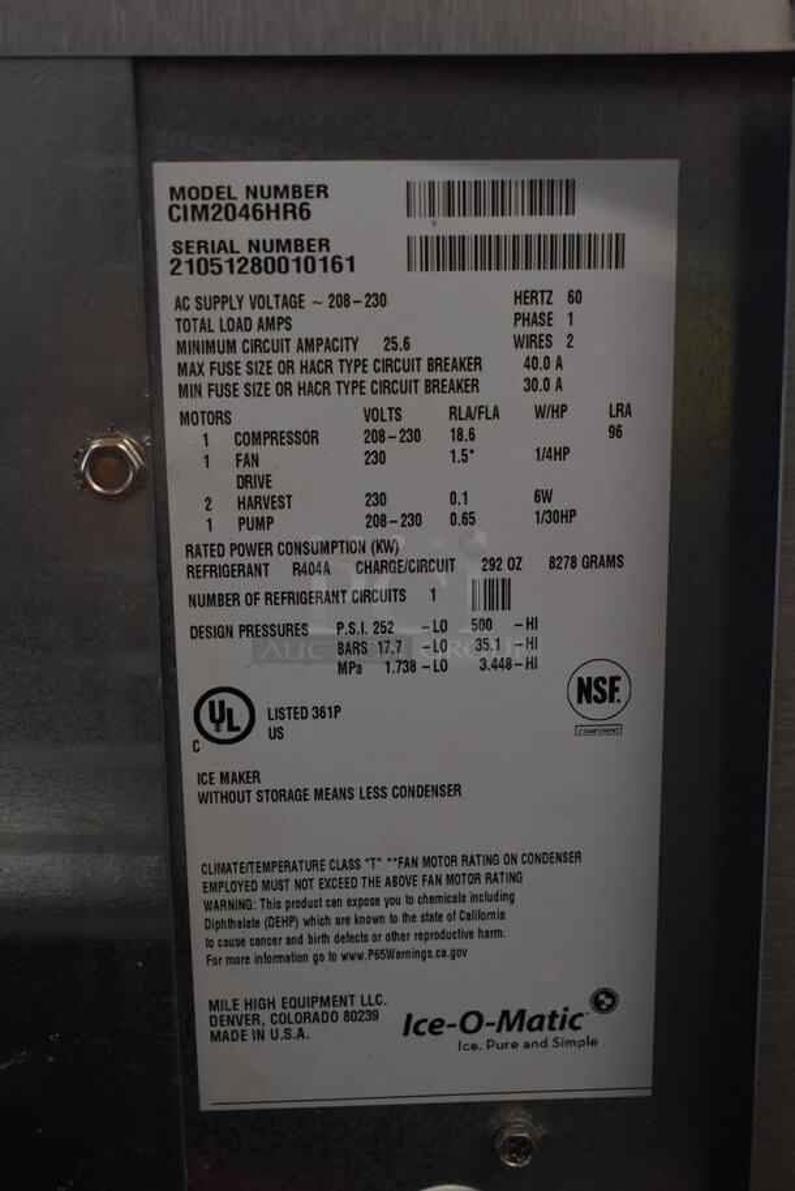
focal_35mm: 42
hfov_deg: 31.9
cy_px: 596
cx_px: 398
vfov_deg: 46.4
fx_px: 1389
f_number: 5.6
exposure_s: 1/60
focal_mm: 28
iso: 640
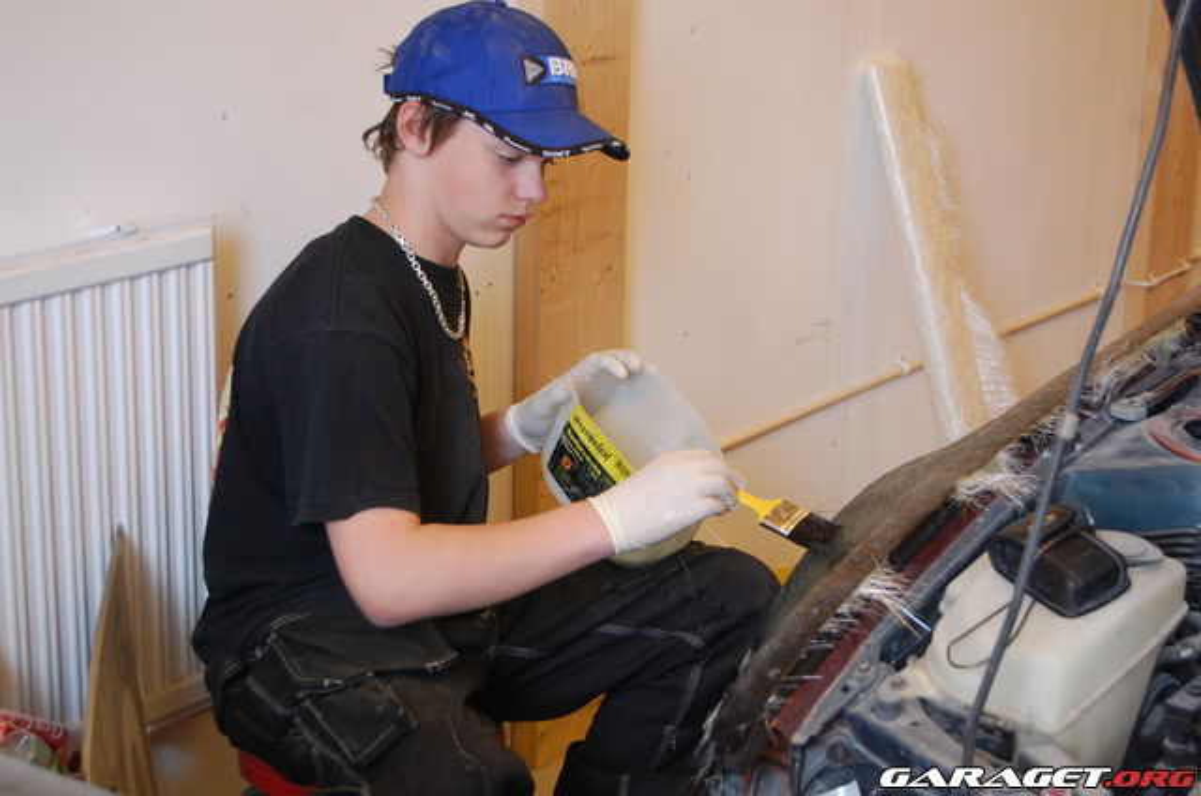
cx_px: 600
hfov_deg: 29.9
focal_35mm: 68
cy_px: 398
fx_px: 2247
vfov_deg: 20.1
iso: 800
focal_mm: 45
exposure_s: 1/25
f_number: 5.3
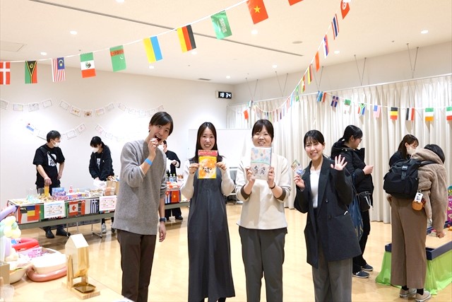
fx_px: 377
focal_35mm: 30
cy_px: 151
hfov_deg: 61.9
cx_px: 226
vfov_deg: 43.6
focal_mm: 30
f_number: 2.8
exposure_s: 1/160
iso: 640
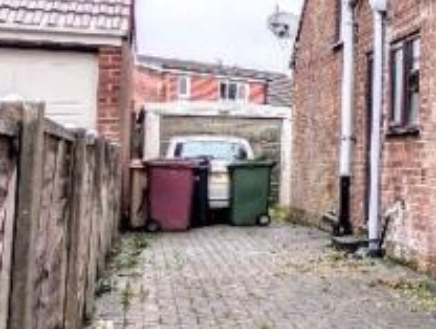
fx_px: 745
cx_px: 723
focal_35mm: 59
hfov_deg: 23.1
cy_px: 100
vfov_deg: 24.7
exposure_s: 1/241
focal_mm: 2.02
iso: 51
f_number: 1.7
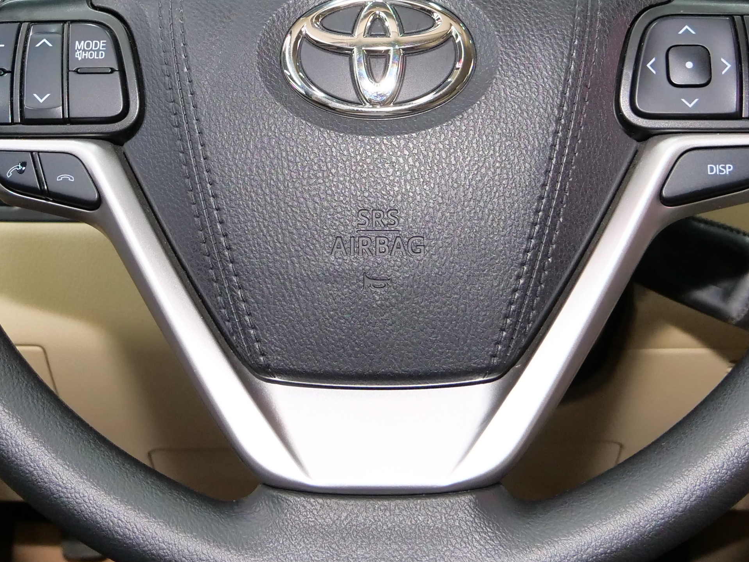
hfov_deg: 29.8
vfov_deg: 22.2
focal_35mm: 65
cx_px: 375
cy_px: 94
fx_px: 1407
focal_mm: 12
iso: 800
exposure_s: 1/25
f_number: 3.5
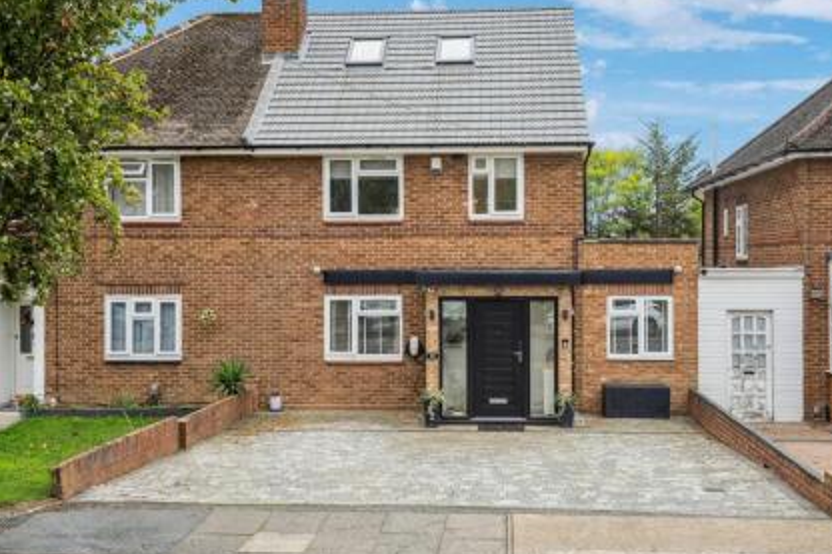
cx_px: 441
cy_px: 273
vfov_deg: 33.4
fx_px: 924
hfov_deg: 48.4
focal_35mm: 40
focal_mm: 35
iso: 500
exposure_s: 1/250
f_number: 5.6
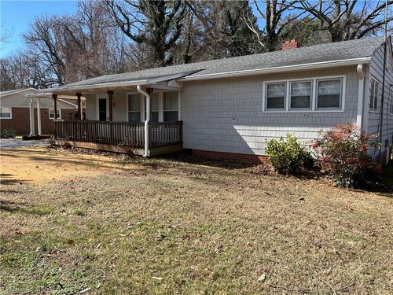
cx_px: 196
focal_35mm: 26
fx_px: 295
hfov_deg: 67.3
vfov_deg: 53.1
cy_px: 148
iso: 50
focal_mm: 5.1
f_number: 1.6
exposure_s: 1/1647
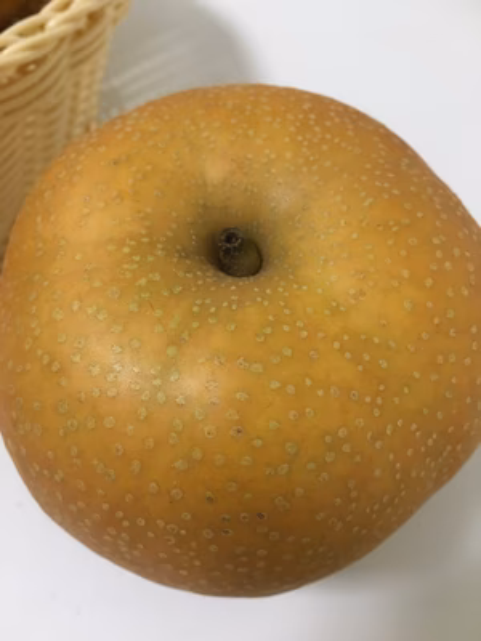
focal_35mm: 29
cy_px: 320
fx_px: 537
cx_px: 240
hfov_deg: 48.2
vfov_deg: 61.7
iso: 80
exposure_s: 1/30
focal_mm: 4.15
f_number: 2.2
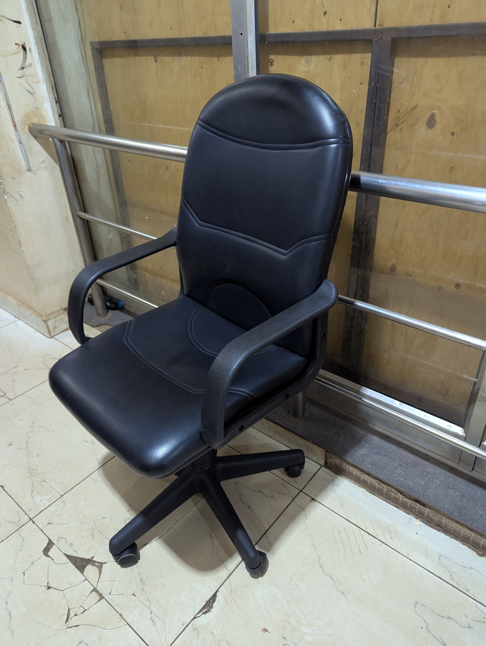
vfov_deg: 71.5
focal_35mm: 24
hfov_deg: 56.9
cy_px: 323
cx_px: 243
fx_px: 448
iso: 728
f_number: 1.85
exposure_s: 1/50
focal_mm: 6.81
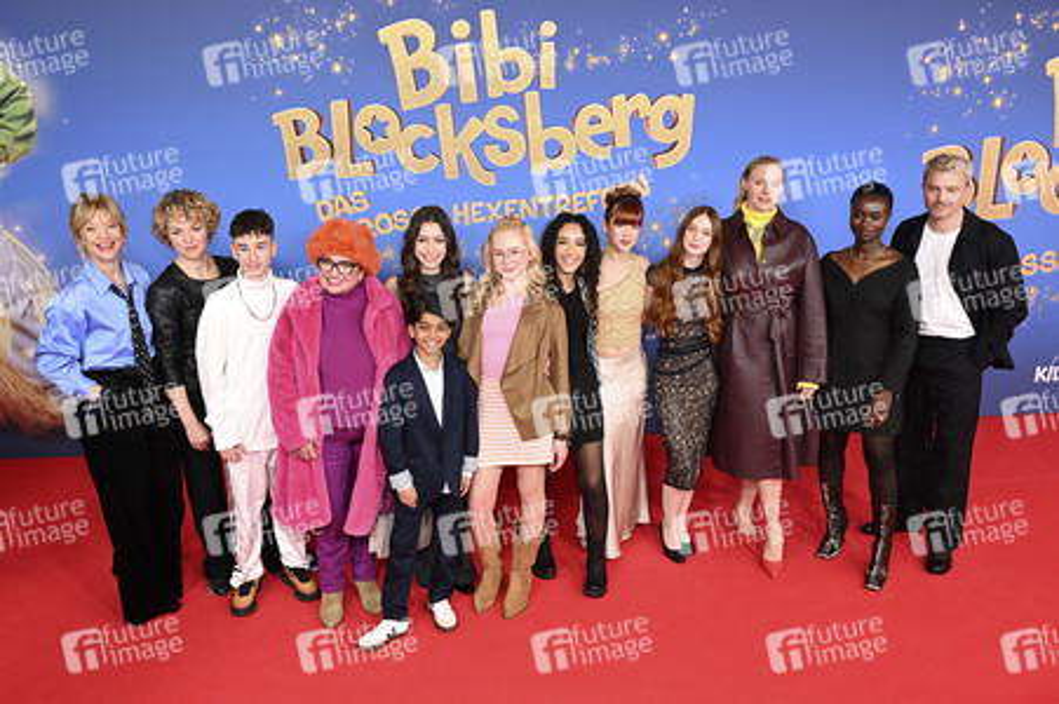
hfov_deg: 59.5
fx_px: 926
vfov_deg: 41.7
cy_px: 352
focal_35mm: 32
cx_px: 530
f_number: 5
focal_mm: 31.5
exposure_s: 1/200
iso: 800
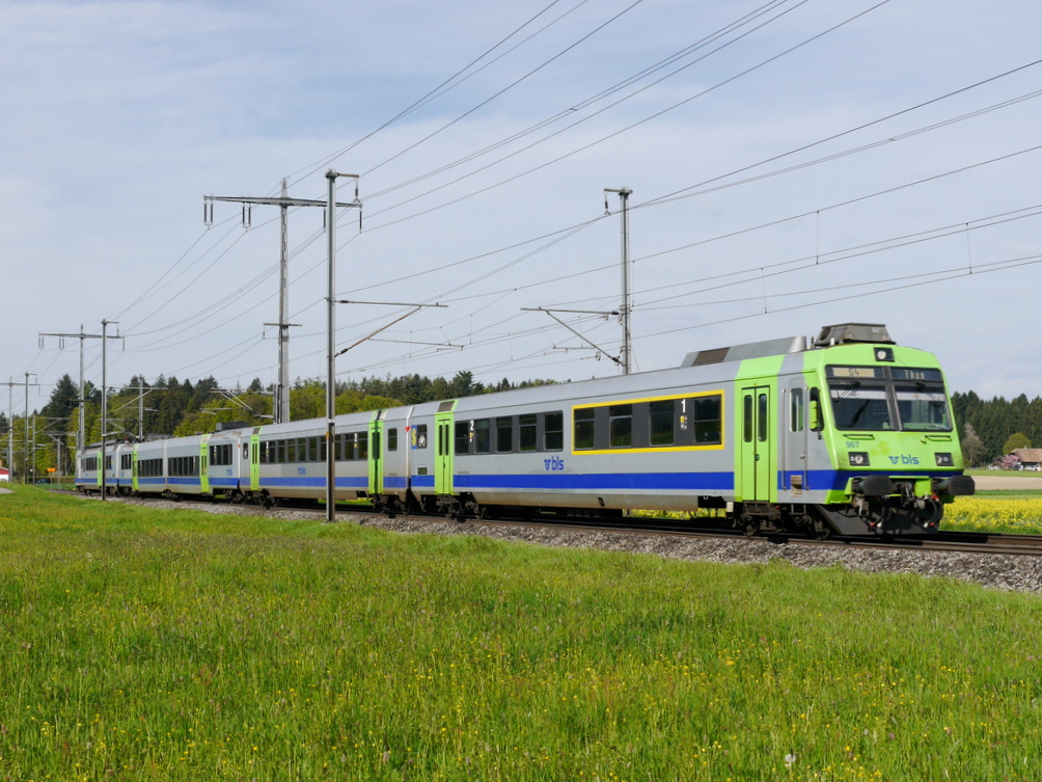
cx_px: 586
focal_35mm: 55
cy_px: 462
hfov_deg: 34.9
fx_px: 1656
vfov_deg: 26.5
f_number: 9
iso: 160
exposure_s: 1/320
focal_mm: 23
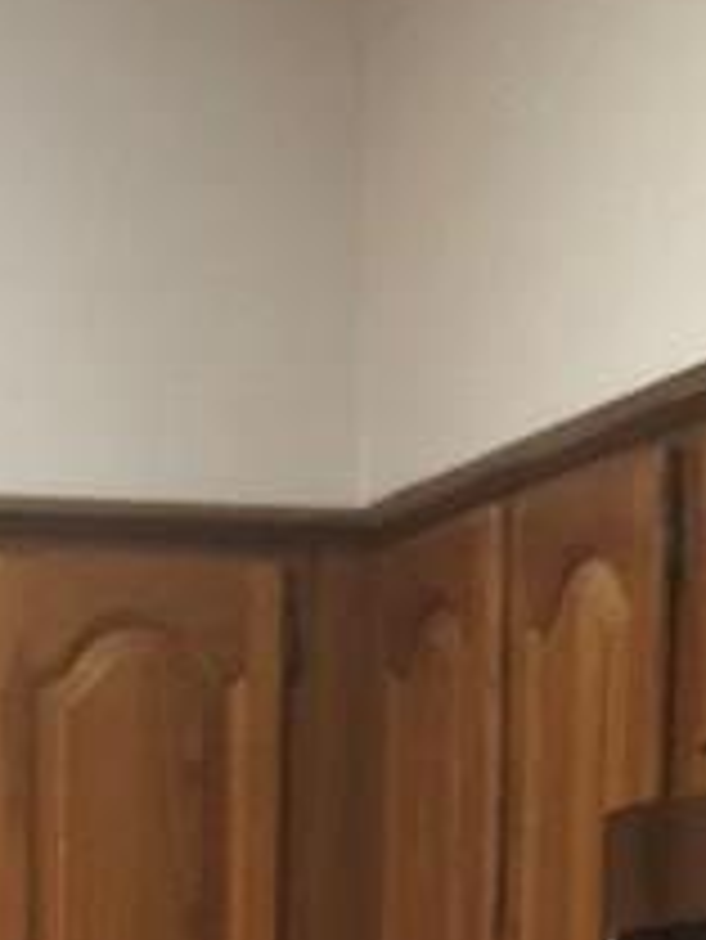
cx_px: -229
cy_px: 1947
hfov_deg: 10.6
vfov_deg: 12.5
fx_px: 3722
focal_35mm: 137
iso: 100
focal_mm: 4
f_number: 1.8
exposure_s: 1/5
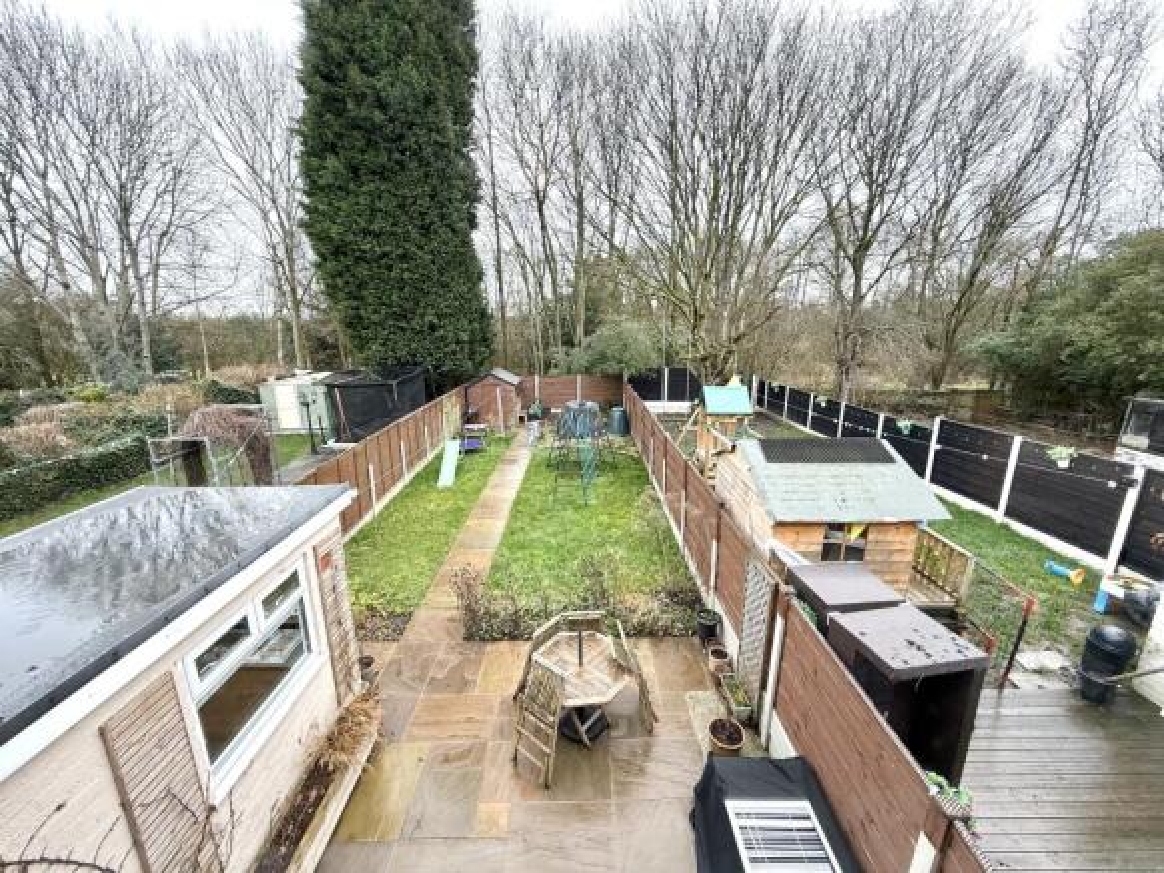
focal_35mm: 14
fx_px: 471
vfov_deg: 85.7
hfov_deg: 102.1
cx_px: 582
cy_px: 436
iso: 64
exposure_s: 1/99
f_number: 2.2
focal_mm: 2.22
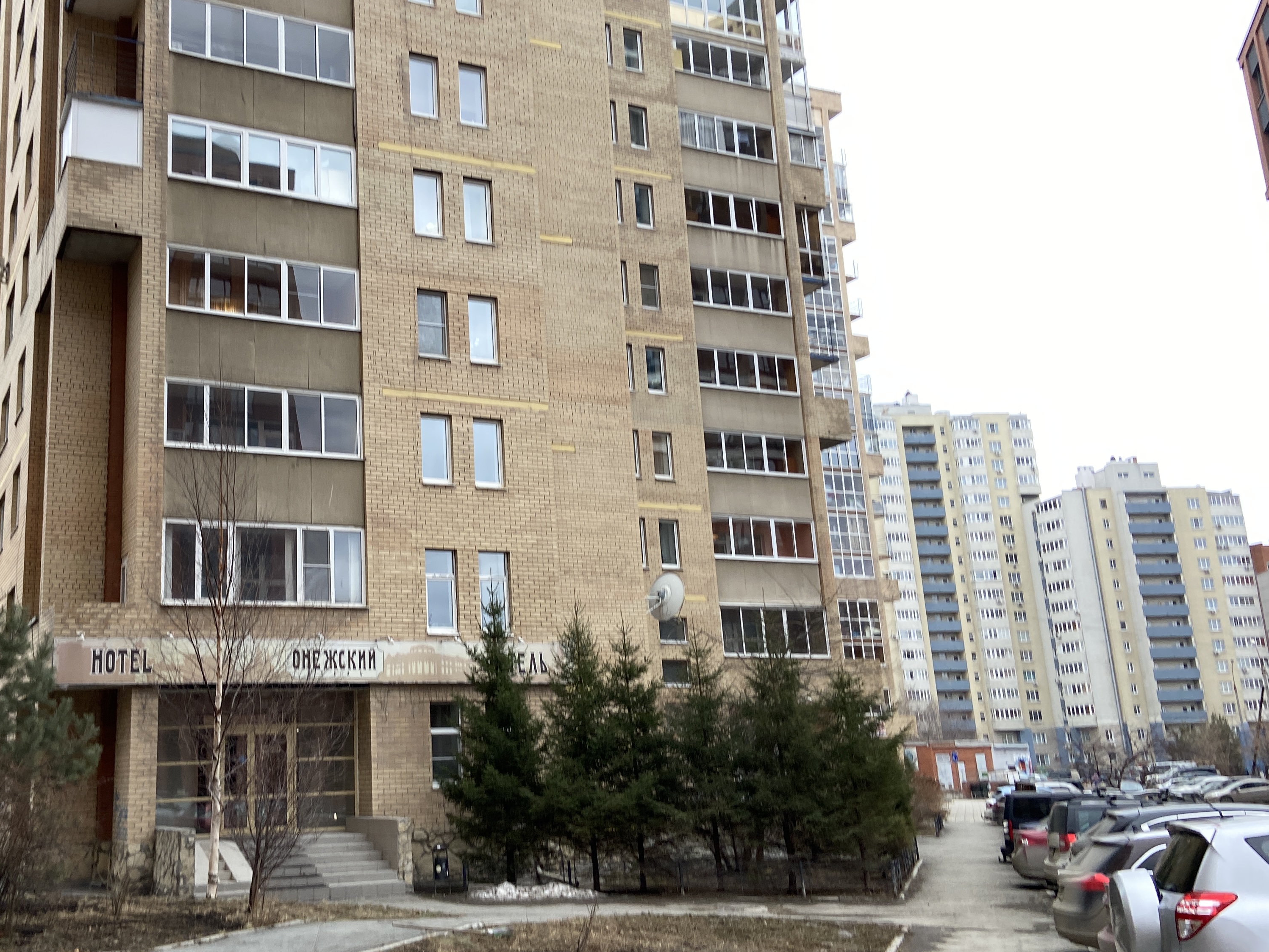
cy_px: 449
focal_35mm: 35
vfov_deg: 40.7
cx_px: 432
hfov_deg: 51.7
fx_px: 1283
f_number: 1.8
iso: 32
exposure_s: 1/135
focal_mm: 4.25
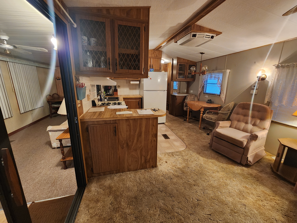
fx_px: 112
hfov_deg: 106.2
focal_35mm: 13
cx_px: 148
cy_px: 112
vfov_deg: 89.9
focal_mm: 2.2
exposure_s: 1/30
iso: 500
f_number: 2.2
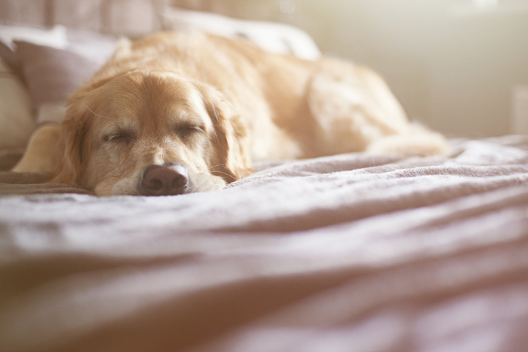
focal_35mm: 50
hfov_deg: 39.6
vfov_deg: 27.0
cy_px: 176
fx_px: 733
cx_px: 264
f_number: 2.2
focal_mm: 50
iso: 1000
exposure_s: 1/200
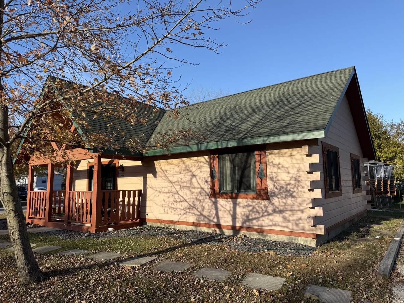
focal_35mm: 24
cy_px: 152
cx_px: 202
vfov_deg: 56.8
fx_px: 280
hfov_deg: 71.6
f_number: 1.78
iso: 80
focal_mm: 6.76
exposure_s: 1/2370
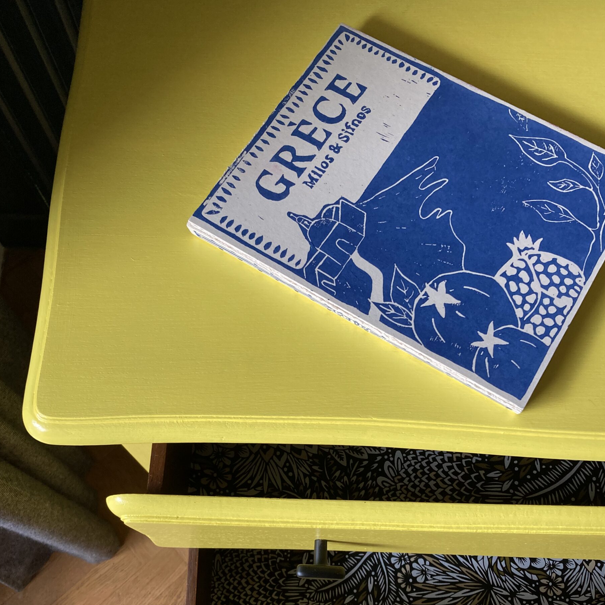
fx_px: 692
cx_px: 308
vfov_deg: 46.4
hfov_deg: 47.2
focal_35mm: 35
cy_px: 412
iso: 80
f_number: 1.8
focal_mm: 3.99
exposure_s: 1/61
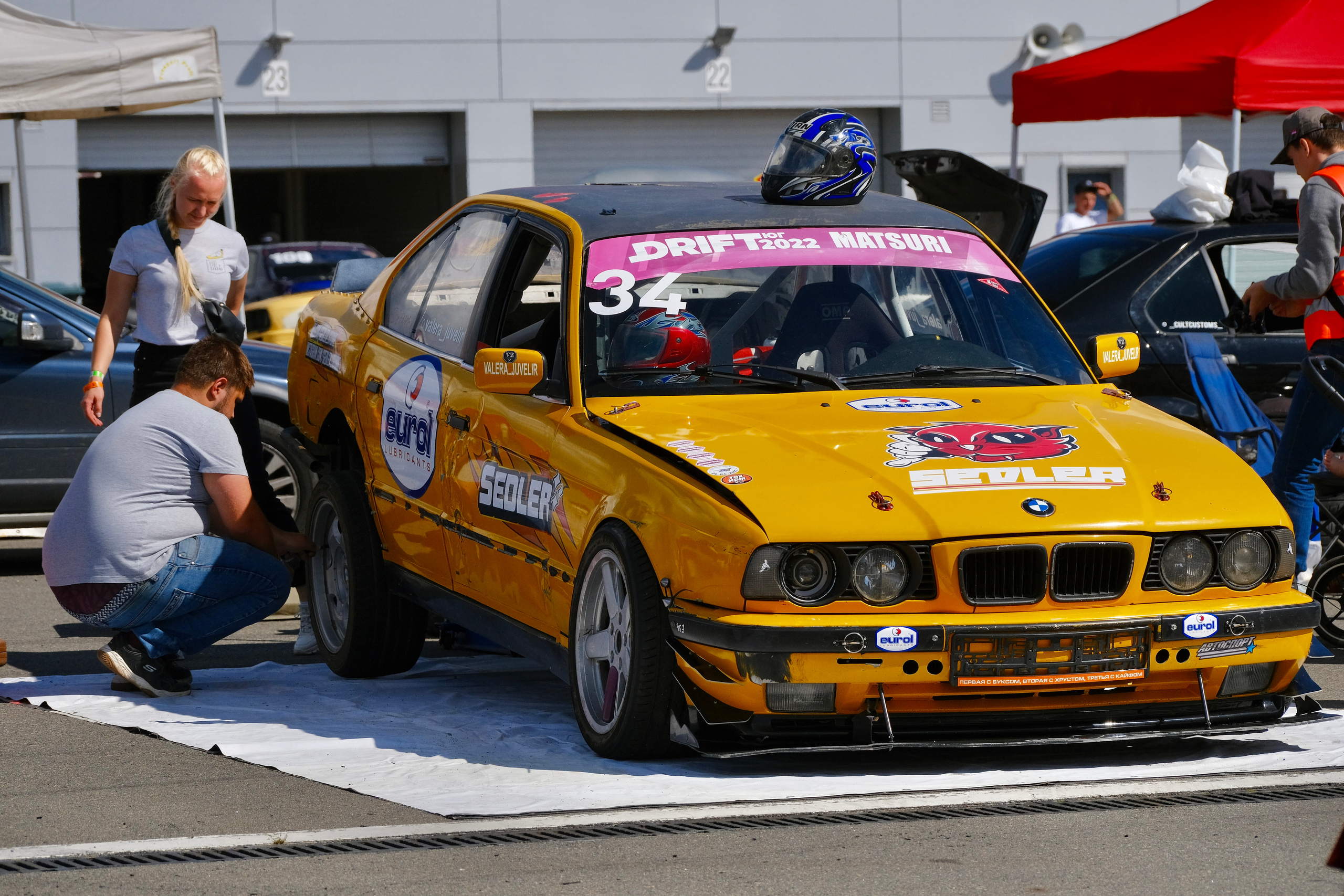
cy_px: 448
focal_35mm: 141
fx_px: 5264
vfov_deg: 9.7
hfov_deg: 14.6
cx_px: 672
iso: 320
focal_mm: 94.3
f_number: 5.6
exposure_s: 1/4700
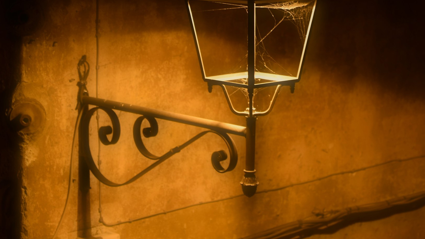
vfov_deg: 14.9
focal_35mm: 81
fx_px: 910
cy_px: 47
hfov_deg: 26.2
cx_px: 247
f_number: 1.8
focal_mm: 35
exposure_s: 1/25
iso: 100
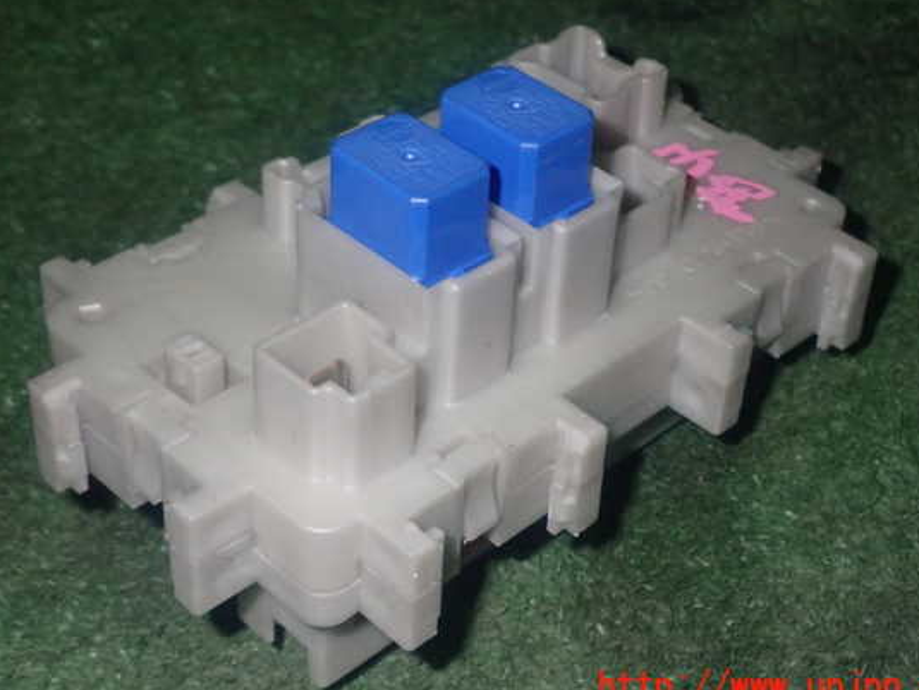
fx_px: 1727
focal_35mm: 65
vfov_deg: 22.6
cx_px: 471
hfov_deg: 29.8
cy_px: 323
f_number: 10
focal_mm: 10.35
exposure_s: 1/60
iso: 640
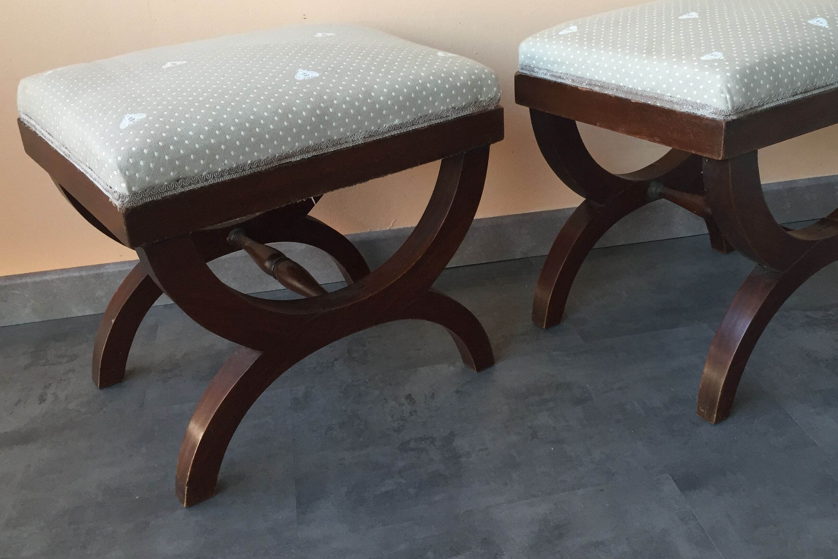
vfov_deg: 35.0
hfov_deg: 50.4
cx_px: 493
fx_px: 884
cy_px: 257
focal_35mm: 38
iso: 100
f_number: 2.2
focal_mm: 4.15
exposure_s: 1/33
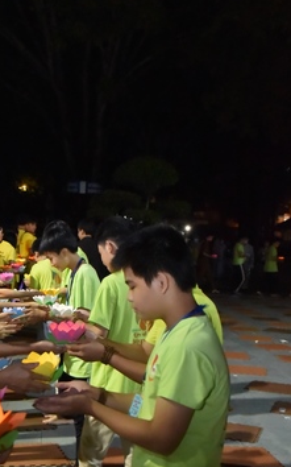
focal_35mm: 58
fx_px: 737
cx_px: 51
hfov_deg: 22.0
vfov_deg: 34.8
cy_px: 309
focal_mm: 31
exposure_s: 1/125
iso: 8000
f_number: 5
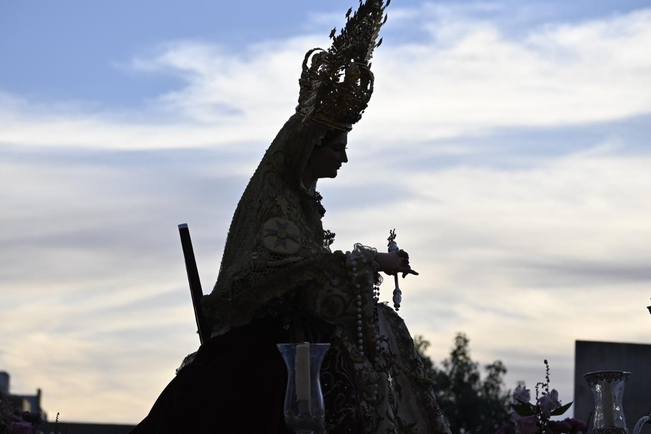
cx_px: 312
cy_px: 188
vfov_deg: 7.8
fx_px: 3183
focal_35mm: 176
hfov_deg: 11.7
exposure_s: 1/320
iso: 100
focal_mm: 94
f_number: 5.6
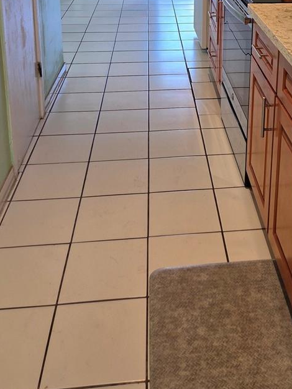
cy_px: 26
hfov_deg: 32.4
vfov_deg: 39.3
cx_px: 209
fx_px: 495
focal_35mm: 44
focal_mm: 5.4
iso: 100
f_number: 1.8
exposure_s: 1/120
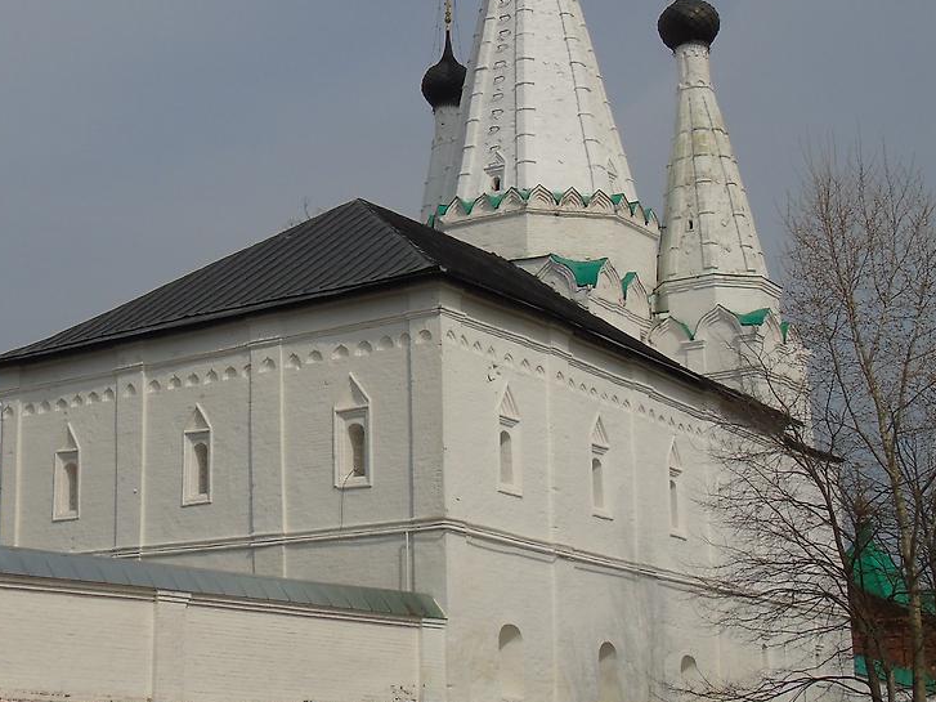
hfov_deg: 28.7
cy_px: 209
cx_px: 184
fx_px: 1784
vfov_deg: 22.1
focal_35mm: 66
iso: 80
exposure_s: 1/1000
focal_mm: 7.1
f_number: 5.5
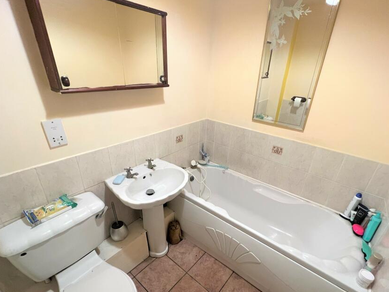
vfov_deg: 77.9
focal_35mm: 16
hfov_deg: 94.4
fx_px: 180
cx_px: 207
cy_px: 161
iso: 200
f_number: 1.8
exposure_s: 1/50
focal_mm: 1.57
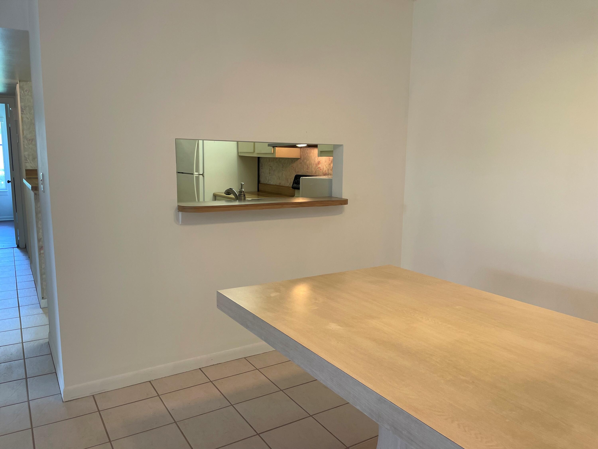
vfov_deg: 53.1
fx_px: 449
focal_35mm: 26
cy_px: 224
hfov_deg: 67.3
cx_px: 299
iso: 64
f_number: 1.6
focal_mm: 4.2
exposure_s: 1/60
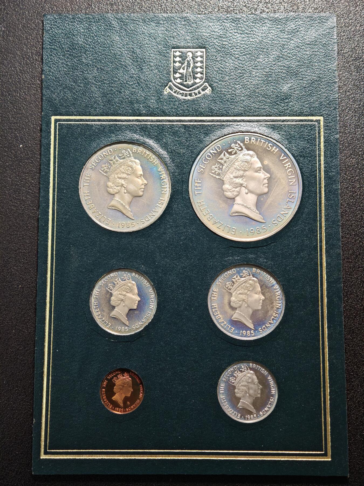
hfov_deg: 24.4
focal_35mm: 60
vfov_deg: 32.2
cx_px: 182
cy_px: 243
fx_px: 841
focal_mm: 9
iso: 640
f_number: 2
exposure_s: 1/100
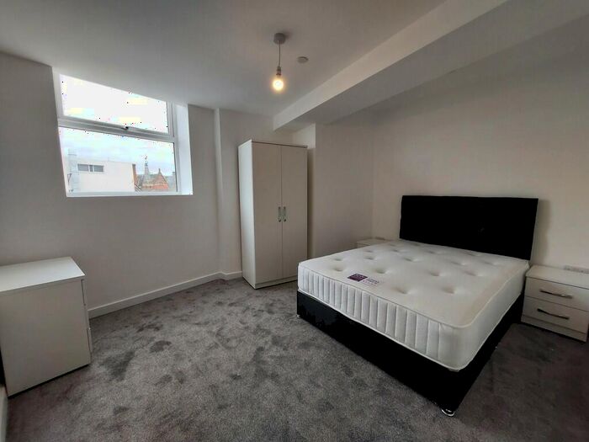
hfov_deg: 106.2
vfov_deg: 89.9
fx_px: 221
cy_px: 221
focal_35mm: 13
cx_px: 294
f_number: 2.2
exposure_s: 1/100
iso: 64
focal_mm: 1.74
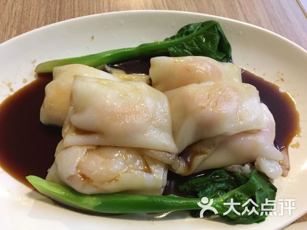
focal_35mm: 29
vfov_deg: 48.2
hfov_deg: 61.7
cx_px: 154
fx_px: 257
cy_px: 115
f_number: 2.2
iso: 160
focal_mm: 4.15
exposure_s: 1/33
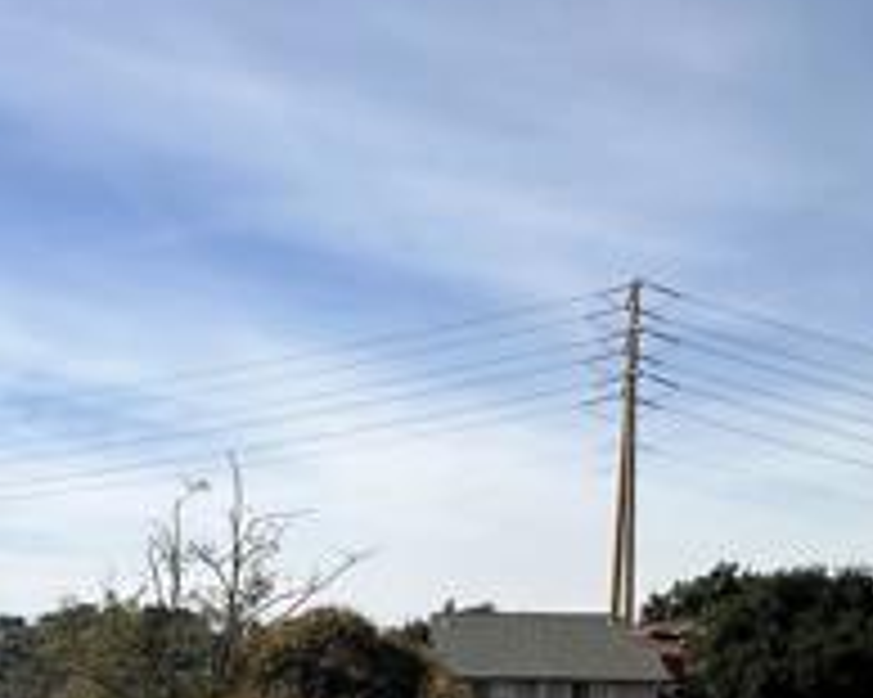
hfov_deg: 40.6
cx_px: 284
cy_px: 793
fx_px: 1162
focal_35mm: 45
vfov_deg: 29.6
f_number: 2.2
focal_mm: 2.22
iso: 50
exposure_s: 1/2618
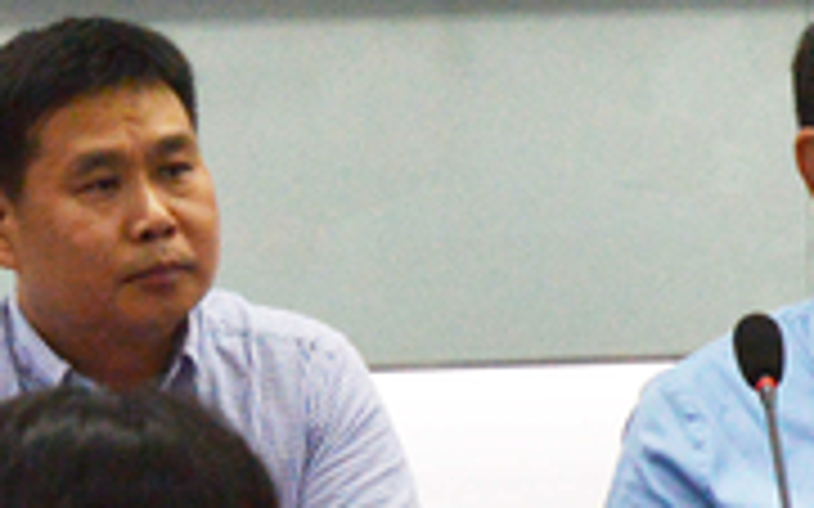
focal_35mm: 422
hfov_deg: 4.9
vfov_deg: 3.1
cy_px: -378
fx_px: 9359
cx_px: 1156
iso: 2500
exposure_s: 1/640
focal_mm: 75
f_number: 6.3
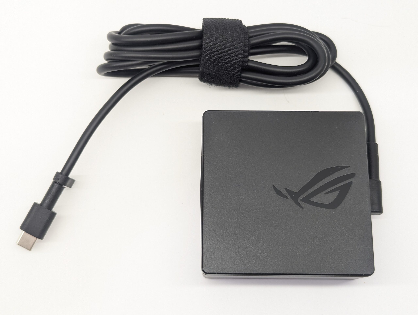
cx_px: 209
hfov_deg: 39.6
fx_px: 580
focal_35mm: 48
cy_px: 158
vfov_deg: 30.3
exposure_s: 1/90
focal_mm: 6.81
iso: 88
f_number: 1.85
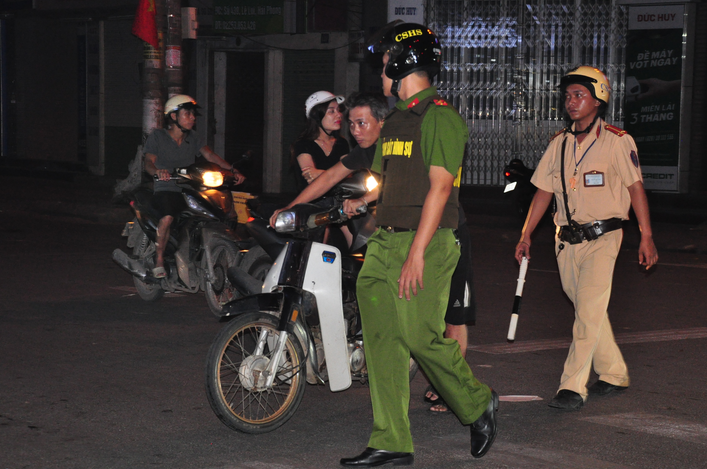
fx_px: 1961
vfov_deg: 13.7
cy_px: 232
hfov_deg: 20.4
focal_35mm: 100
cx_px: 385
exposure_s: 1/60
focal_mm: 58
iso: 1600
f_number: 5
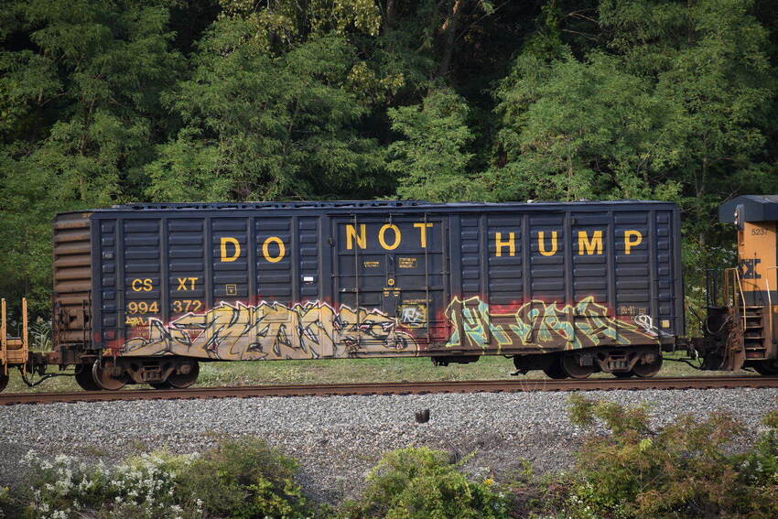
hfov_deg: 6.2
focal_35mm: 330
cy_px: 260
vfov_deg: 4.2
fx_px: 7132
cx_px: 389
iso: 500
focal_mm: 220
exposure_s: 1/1000
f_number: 5.6
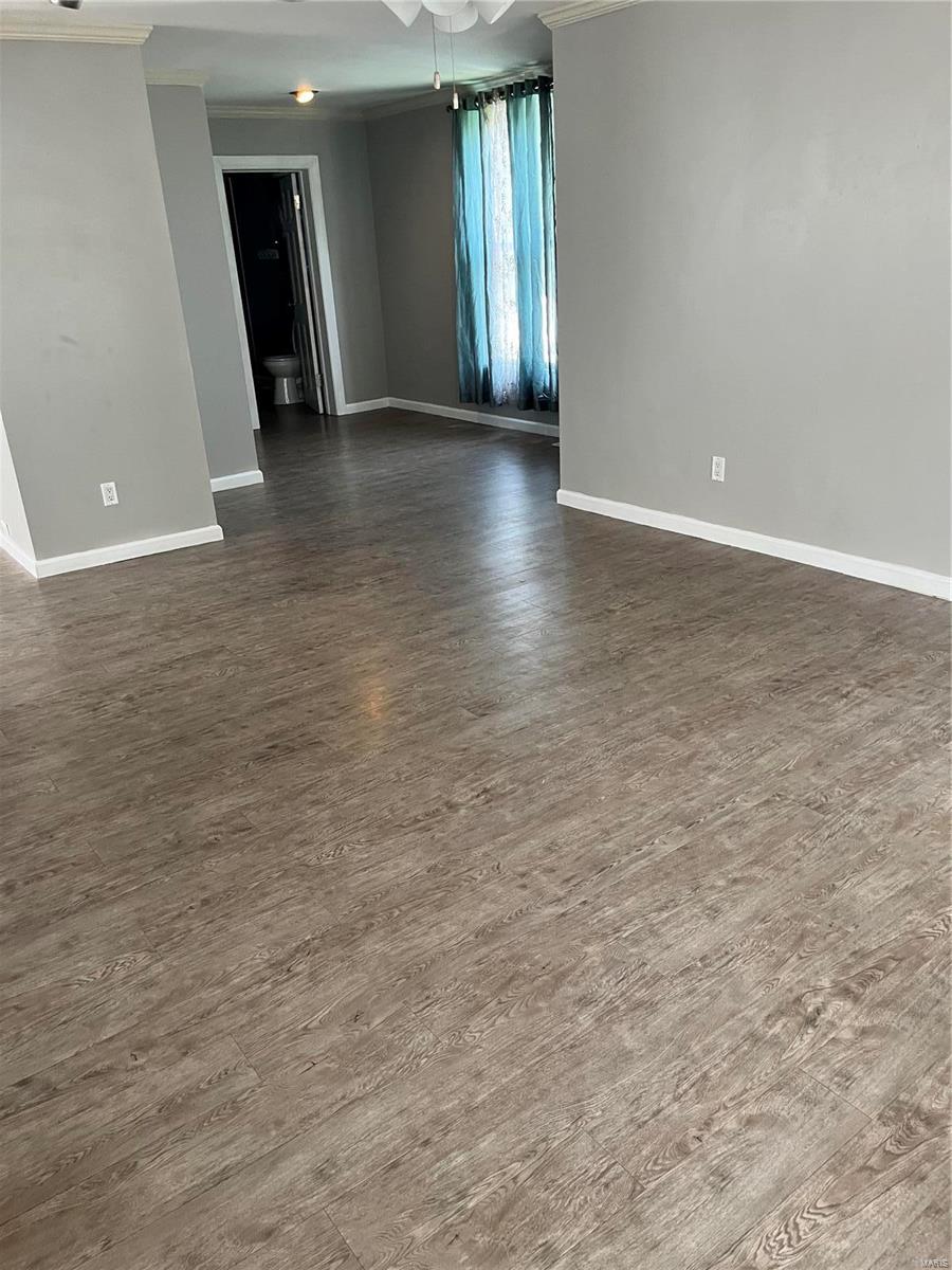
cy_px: 635
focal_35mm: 26
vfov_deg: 67.3
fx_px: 953
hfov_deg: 53.1
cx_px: 476
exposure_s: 1/60
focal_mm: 5.1
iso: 200
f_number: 1.6
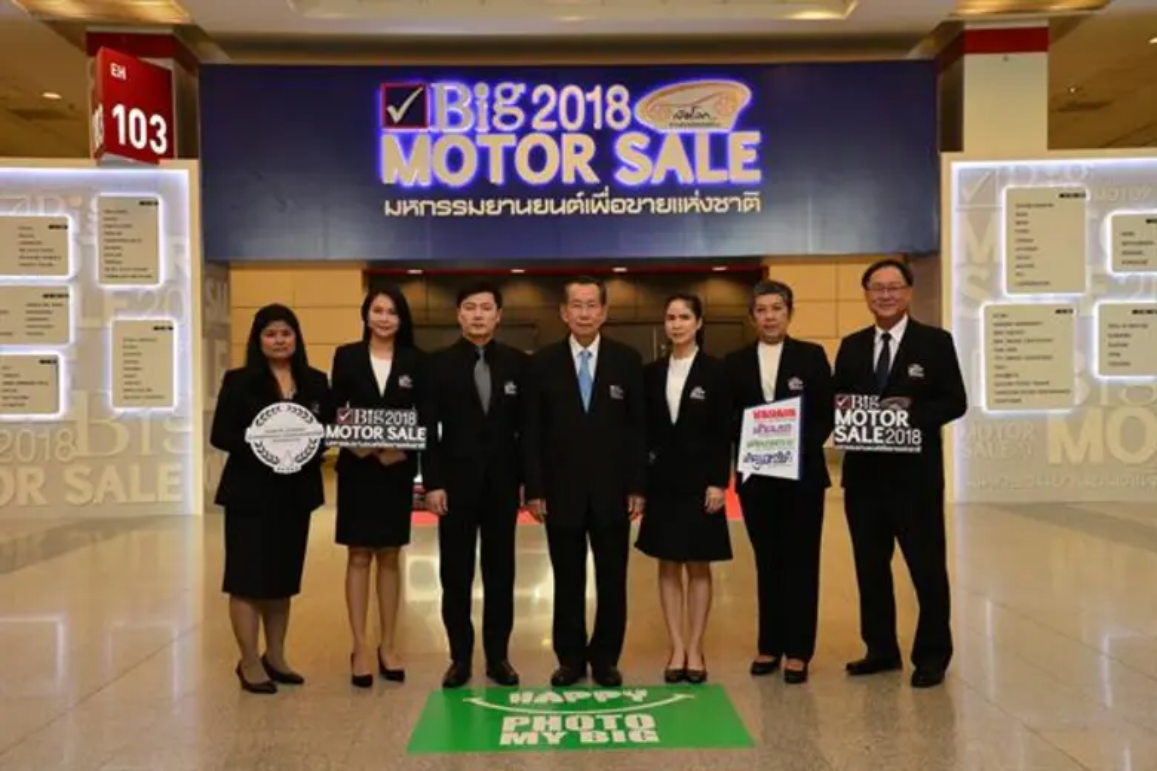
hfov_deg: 44.5
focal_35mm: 44
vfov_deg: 30.5
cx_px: 578
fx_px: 1414
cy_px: 386
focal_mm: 44
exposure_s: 1/100
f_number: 5.6
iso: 1000
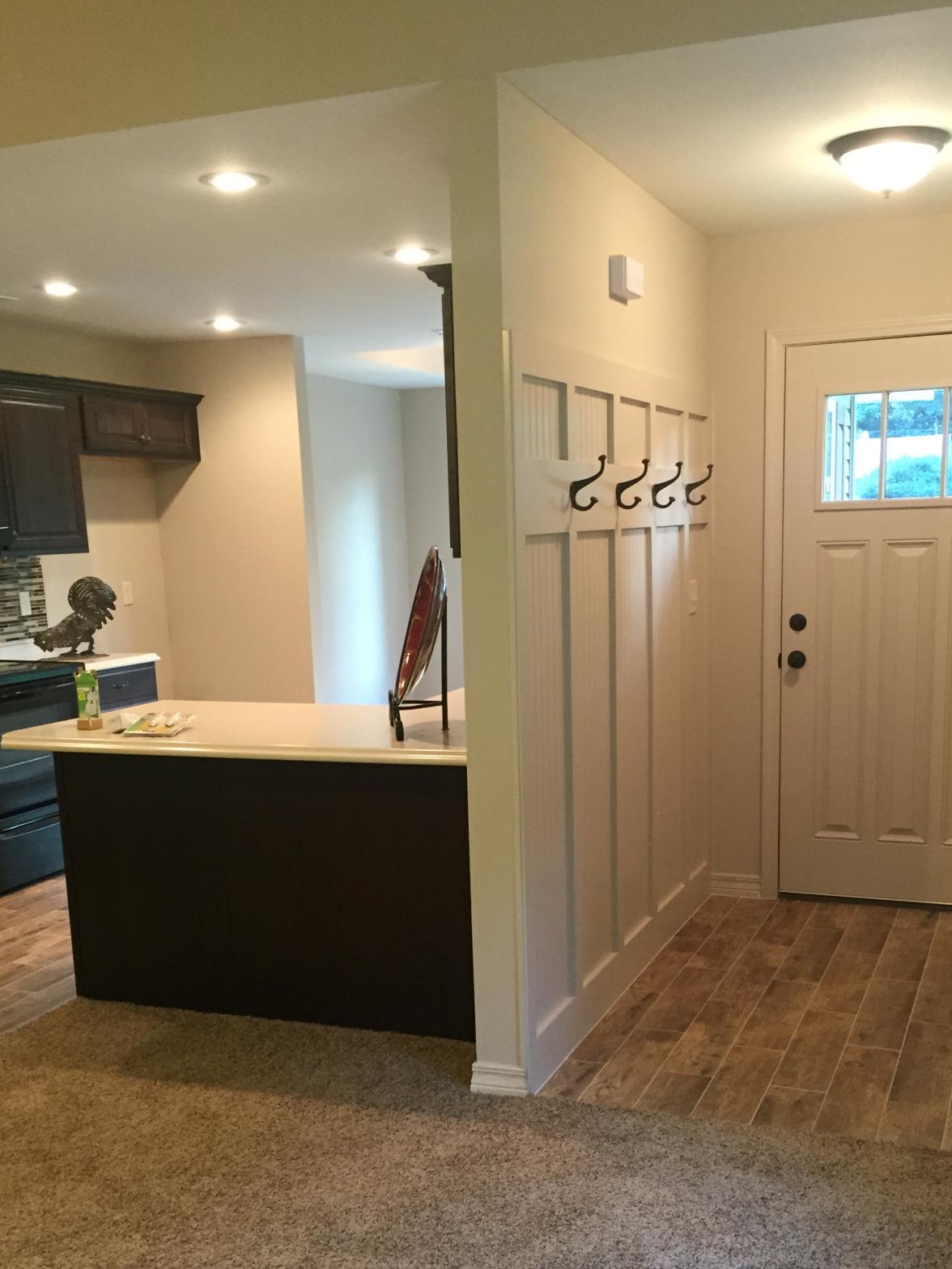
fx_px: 1357
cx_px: 516
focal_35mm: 37
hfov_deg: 38.6
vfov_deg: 49.6
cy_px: 797
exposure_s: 1/30
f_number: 2.2
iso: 160
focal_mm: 4.15
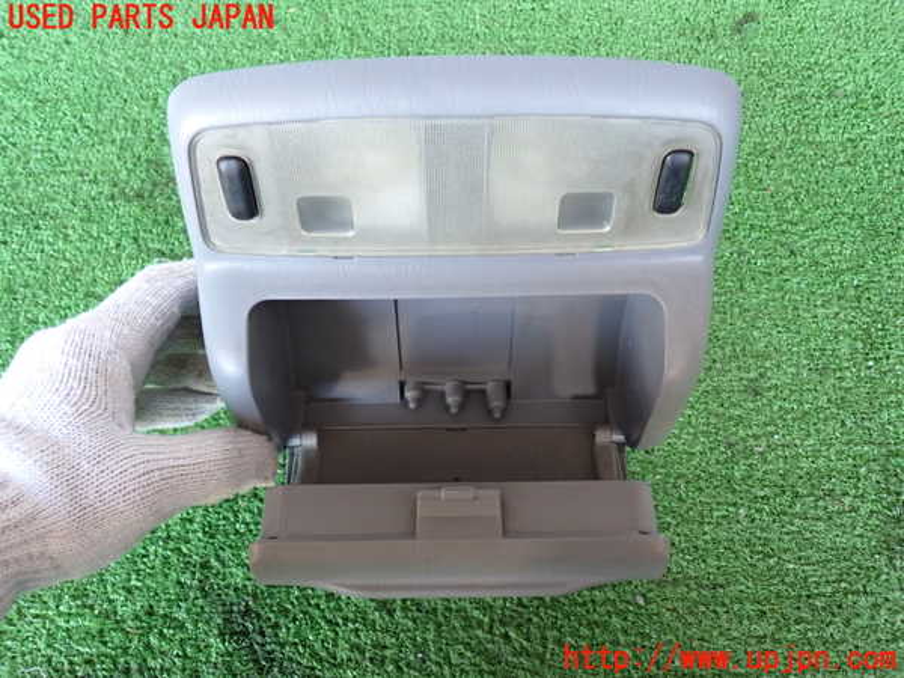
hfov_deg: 56.8
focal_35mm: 32
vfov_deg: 44.2
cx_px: 452
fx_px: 836
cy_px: 339
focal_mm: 5.79
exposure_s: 1/30
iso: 400
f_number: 2.4
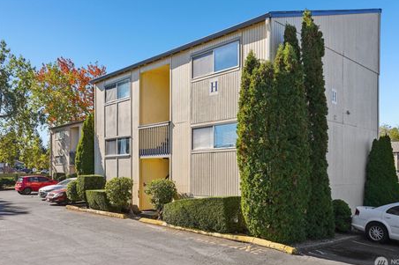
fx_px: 343
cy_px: 126
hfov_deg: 60.2
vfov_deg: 42.3
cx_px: 217
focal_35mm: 31
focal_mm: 28
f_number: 8
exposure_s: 1/125
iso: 100
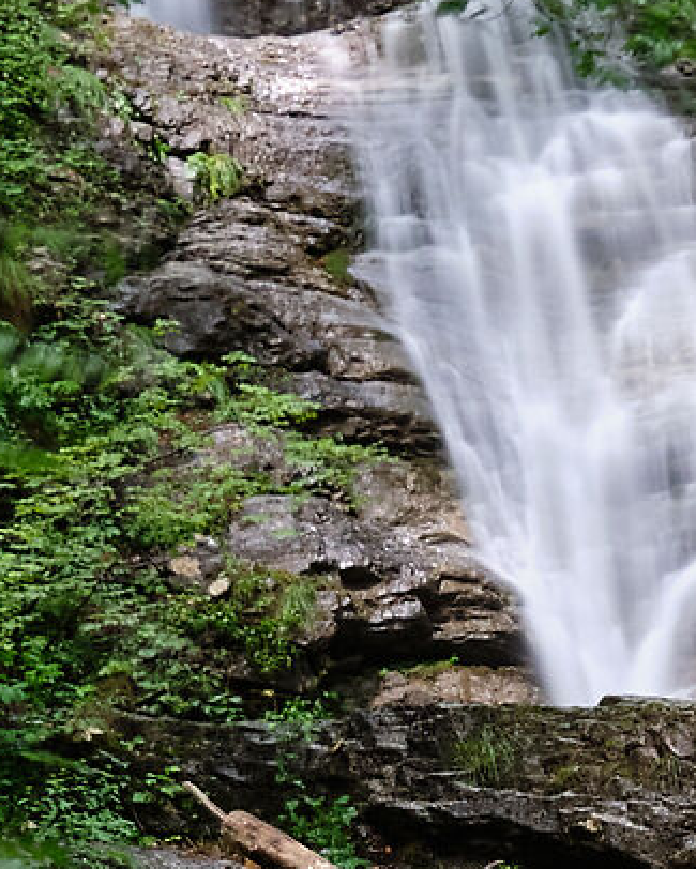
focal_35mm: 172
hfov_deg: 8.8
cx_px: 981
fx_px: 4427
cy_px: 2008
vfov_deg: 10.0
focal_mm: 20.5
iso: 320
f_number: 5.6
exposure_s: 25
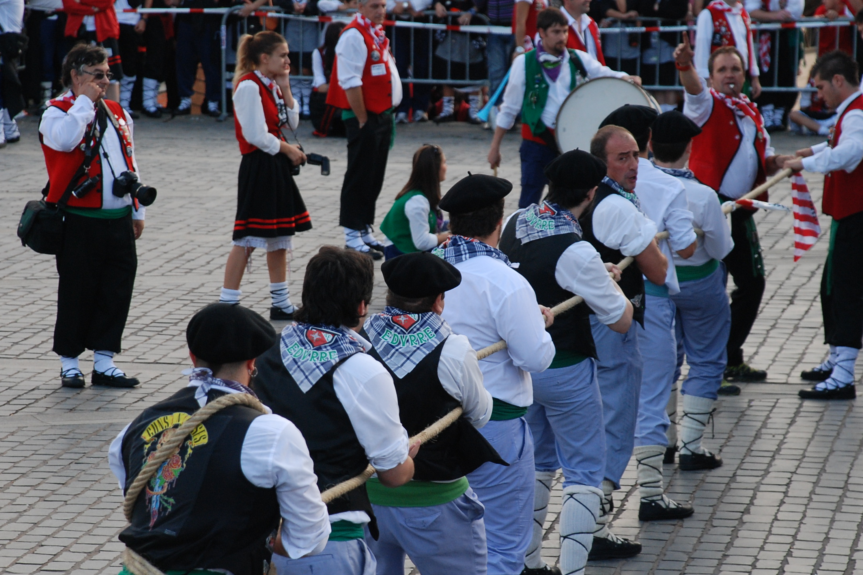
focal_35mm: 199
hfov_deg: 10.3
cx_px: 404
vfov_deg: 6.9
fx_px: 4769
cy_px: 321
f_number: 5.6
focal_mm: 100
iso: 400
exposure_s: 1/200
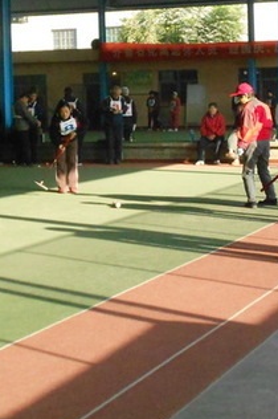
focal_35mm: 85
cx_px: 175
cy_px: 139
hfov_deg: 16.0
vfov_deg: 23.8
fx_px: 987
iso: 800
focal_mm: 7.7
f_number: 4.2
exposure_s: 1/800
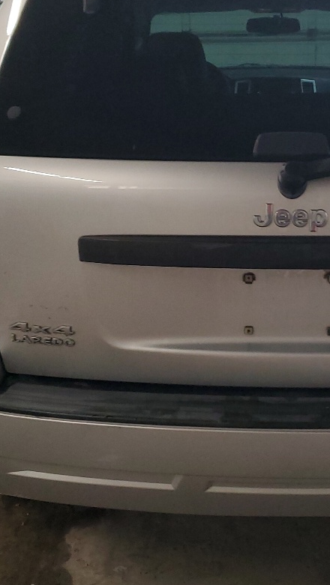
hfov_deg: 20.5
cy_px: 234
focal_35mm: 58
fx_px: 901
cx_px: 270
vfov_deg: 35.9
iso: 121
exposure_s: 1/60.2
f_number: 1.5
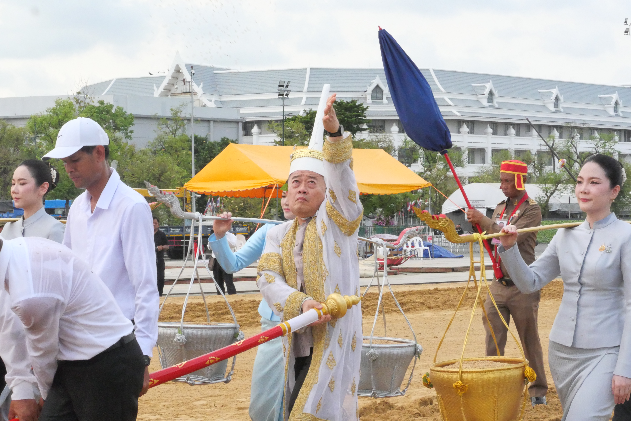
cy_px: 210
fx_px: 1771
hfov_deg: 20.2
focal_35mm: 101
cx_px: 316
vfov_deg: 13.6
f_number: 22
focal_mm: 49
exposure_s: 1/320
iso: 4000
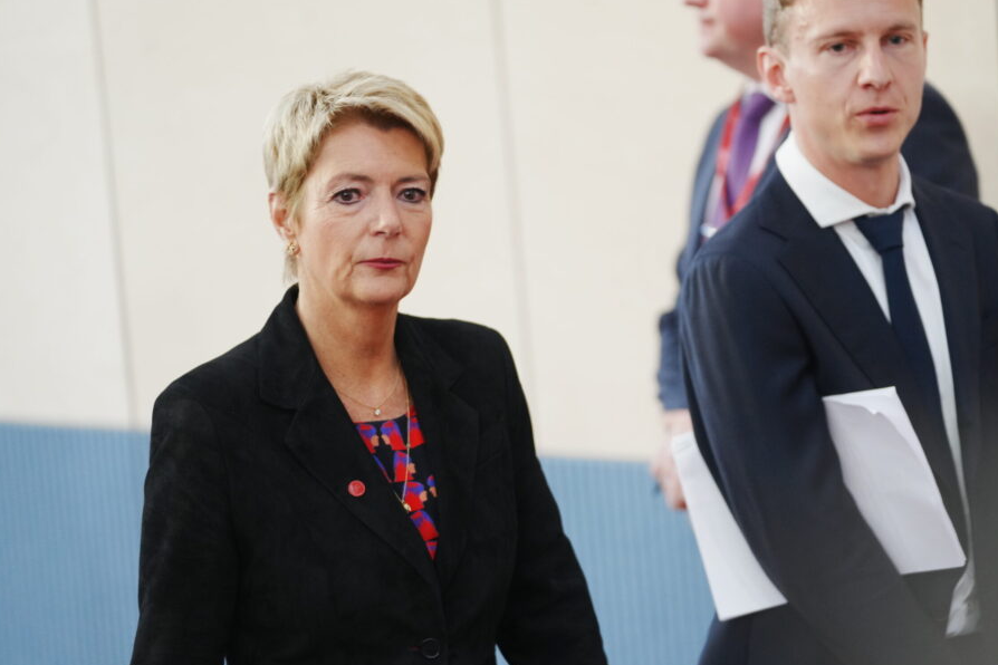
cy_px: 367
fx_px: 4158
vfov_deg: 9.1
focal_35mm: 150
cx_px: 566
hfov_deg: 13.7
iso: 1600
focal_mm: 131
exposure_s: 1/400
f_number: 2.8
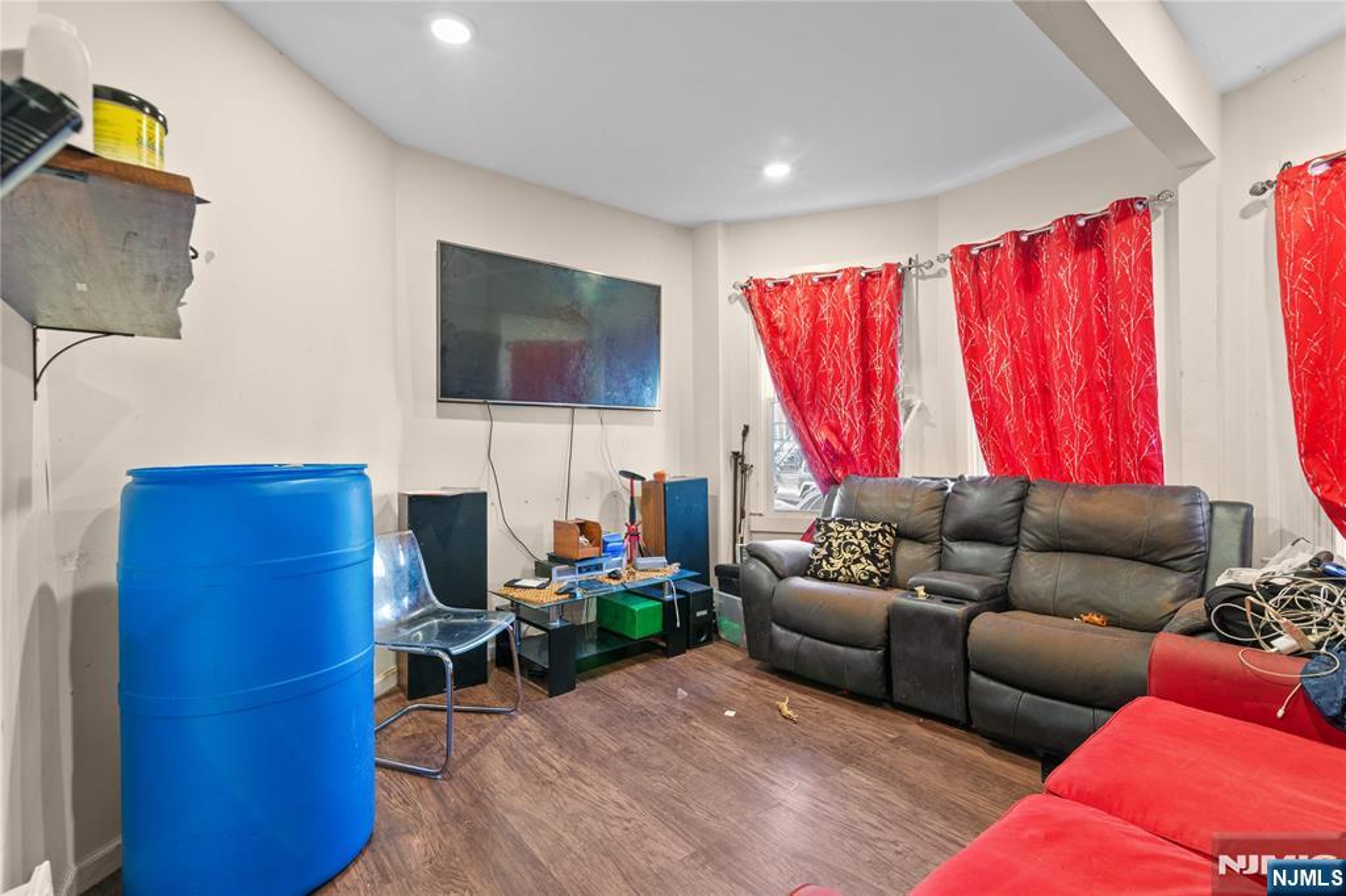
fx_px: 598
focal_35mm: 16
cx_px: 673
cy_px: 448
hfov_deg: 96.8
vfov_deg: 73.7
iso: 400
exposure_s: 1/1.25
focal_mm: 16
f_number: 8
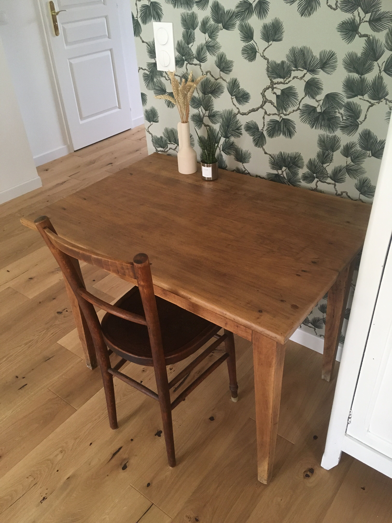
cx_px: 196
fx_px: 438
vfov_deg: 61.7
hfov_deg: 48.2
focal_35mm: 29
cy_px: 262
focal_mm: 4.15
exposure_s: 1/25
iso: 200
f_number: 2.2
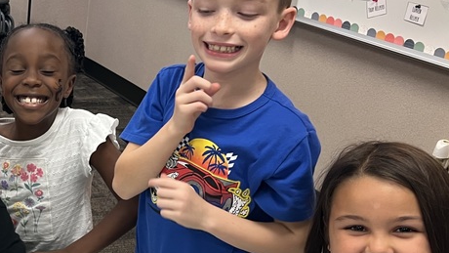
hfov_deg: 30.9
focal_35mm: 63
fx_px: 750
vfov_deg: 19.0
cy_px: 193
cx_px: -2
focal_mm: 5.7
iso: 80
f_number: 1.5
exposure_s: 1/60
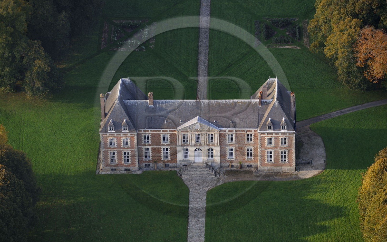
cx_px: 194
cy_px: 117
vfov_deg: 8.3
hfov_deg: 13.2
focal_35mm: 159
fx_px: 1677
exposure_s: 1/800
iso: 400
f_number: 4
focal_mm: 155
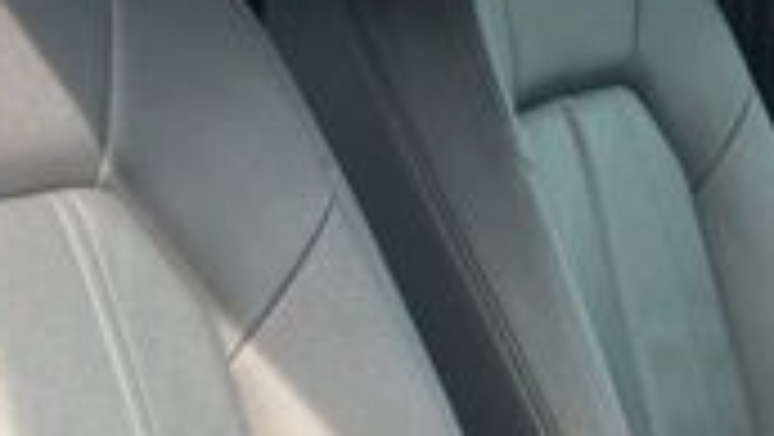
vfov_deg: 11.9
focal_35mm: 99
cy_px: 593
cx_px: 639
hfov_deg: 21.2
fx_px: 2033
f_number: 1.5
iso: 40
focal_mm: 5.7
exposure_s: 1/290
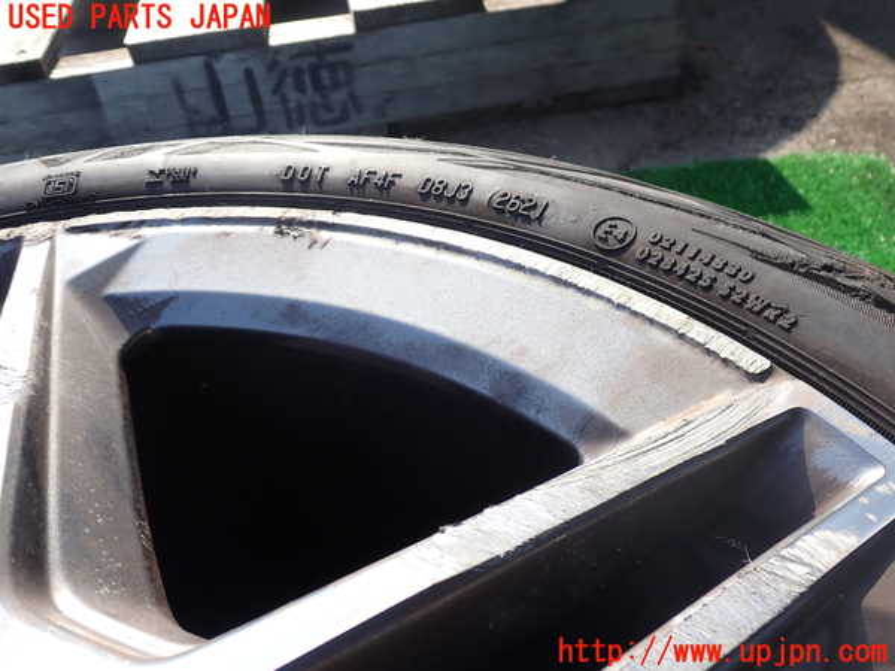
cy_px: 336
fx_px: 776
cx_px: 448
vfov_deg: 46.8
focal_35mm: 30
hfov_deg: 60.0
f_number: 3.2
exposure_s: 1/400
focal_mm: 5.4
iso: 100
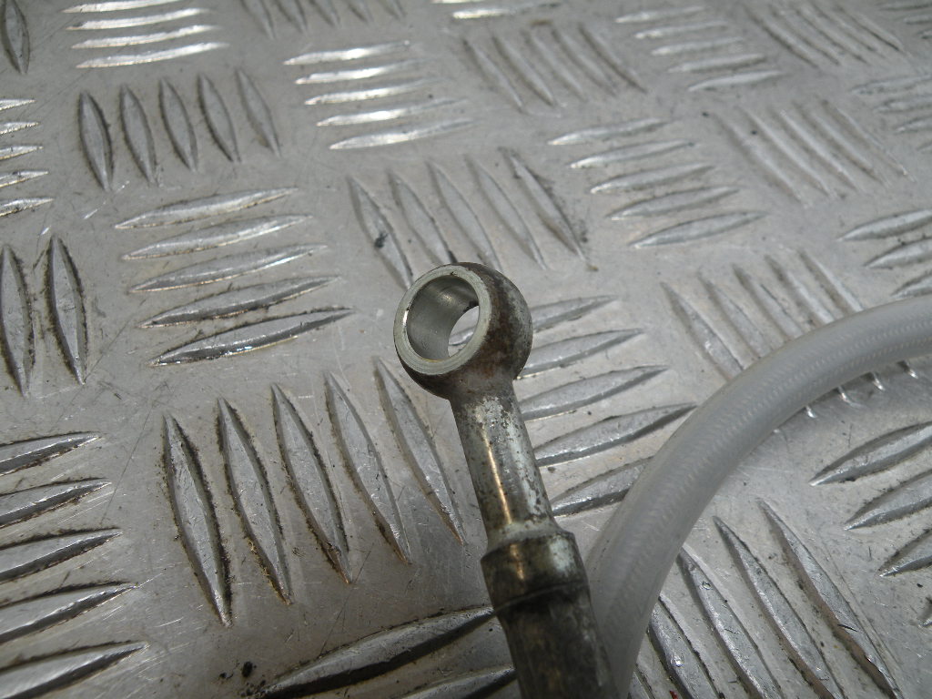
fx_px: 727
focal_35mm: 27
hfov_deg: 65.3
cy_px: 350
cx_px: 466
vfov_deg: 51.4
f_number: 3.2
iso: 64
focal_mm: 4.7
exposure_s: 1/79.6
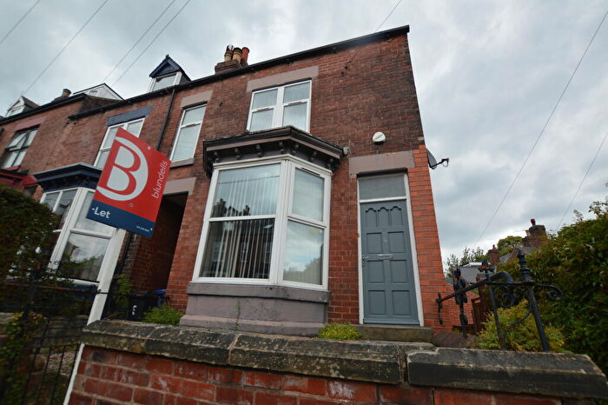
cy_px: 202
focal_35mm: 15
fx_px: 253
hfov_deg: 100.4
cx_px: 304
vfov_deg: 77.3
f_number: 6.3
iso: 100
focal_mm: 10
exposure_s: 1/160
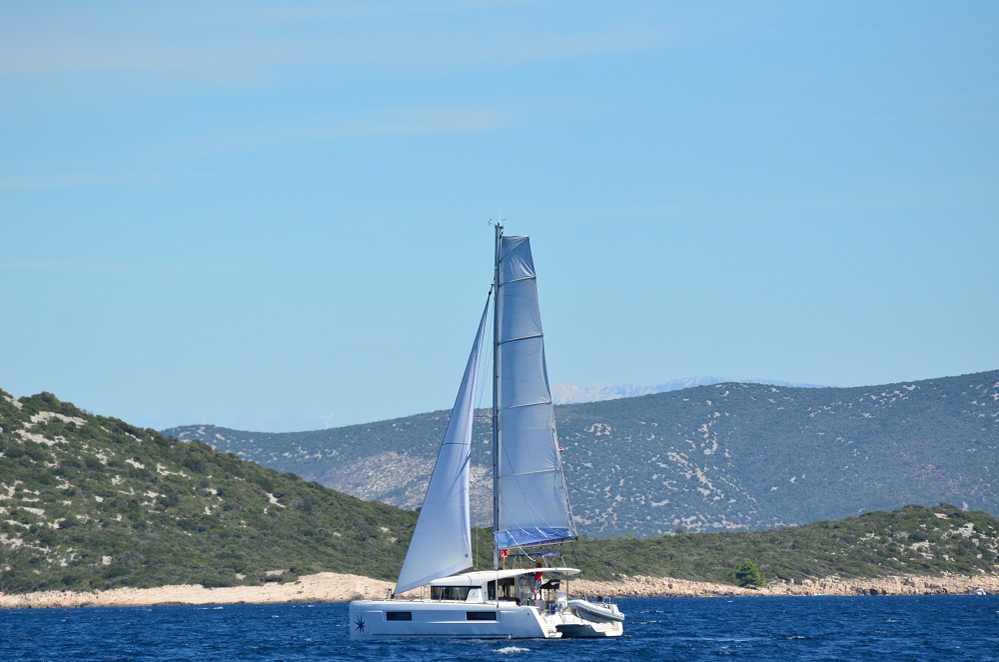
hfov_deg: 6.3
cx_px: 500
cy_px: 331
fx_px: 9137
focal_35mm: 330
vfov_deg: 4.1
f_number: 5.3
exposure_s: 1/8000
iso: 1000
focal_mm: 220
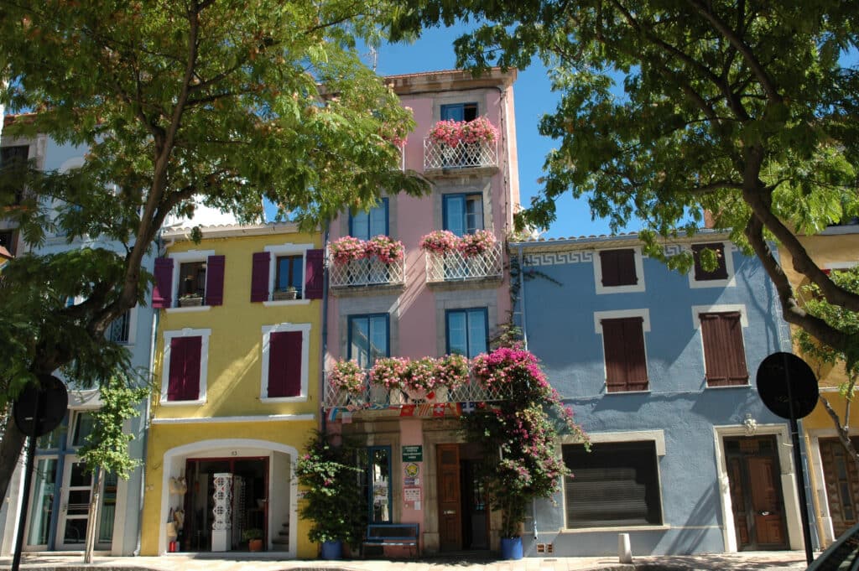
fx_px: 787
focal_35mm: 33
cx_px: 430
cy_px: 286
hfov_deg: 57.3
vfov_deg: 39.9
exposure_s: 1/200
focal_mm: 22
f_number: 8
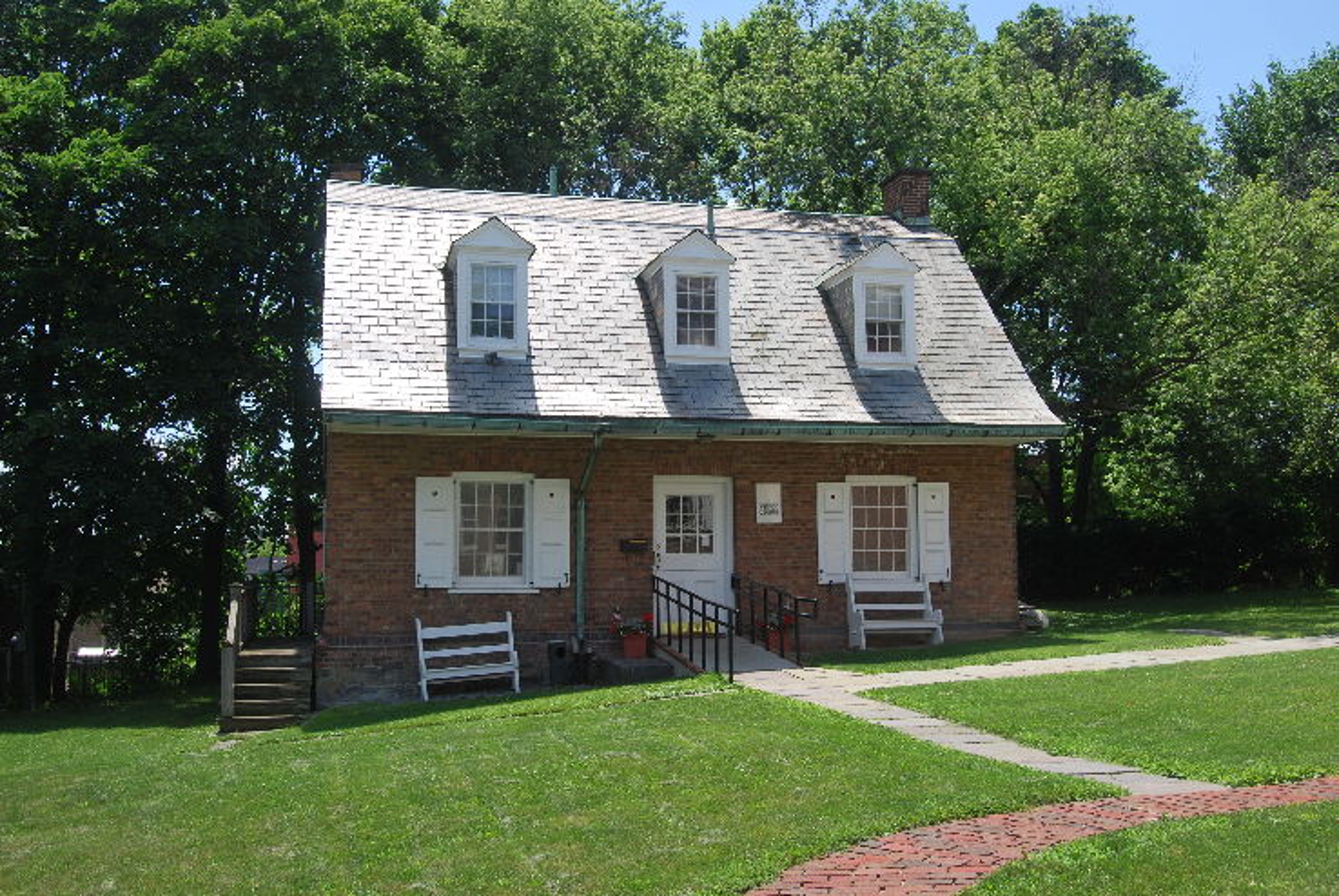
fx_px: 1285
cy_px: 448
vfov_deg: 38.5
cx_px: 670
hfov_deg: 55.1
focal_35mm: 34
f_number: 10
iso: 200
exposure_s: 1/250
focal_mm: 23
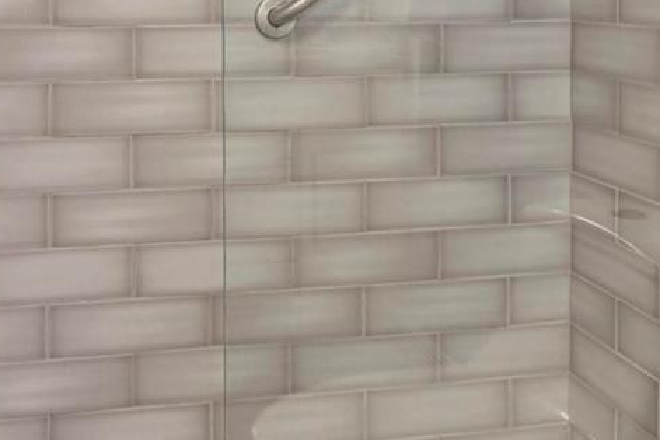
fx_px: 935
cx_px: 233
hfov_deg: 38.5
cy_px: -21
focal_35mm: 51
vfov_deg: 25.0
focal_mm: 10
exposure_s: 1/25
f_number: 7.1
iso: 320
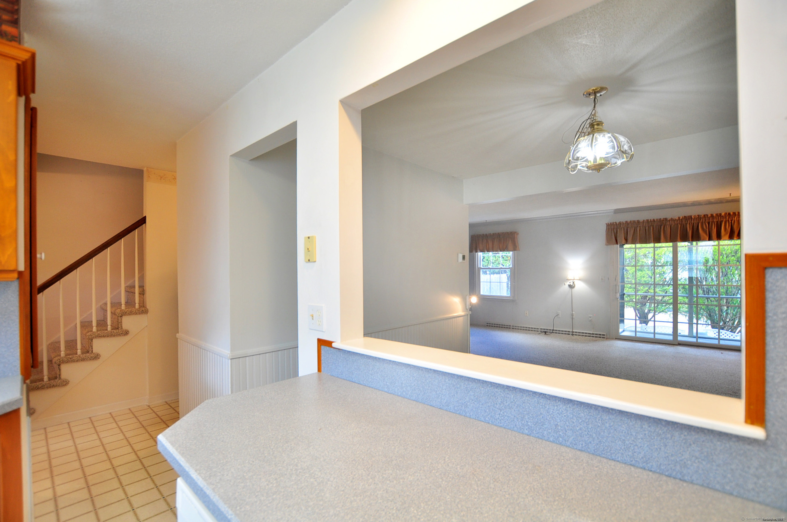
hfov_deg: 100.5
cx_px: 394
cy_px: 261
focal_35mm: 15
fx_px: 328
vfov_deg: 77.2
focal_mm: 10
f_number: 4
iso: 320
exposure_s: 1/50
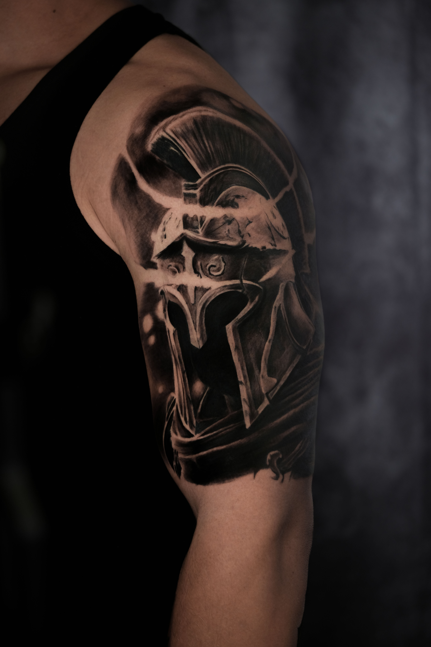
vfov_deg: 17.1
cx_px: 216
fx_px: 2155
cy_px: 324
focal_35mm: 120
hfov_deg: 11.4
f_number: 3.6
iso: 1250
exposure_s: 1/125
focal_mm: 80
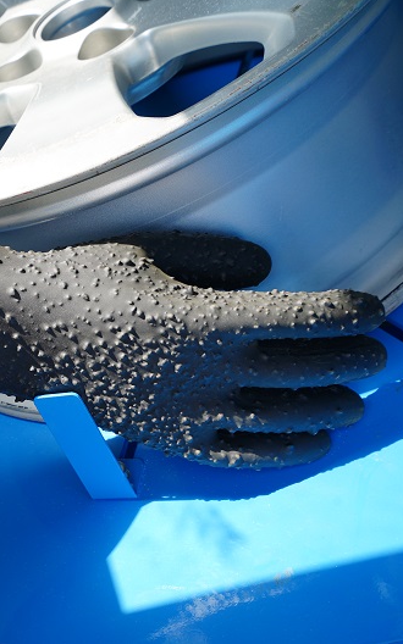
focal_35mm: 54
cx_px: -81
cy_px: 321
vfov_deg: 37.5
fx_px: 949
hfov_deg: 22.1
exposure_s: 1/60
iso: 100
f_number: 8
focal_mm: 35
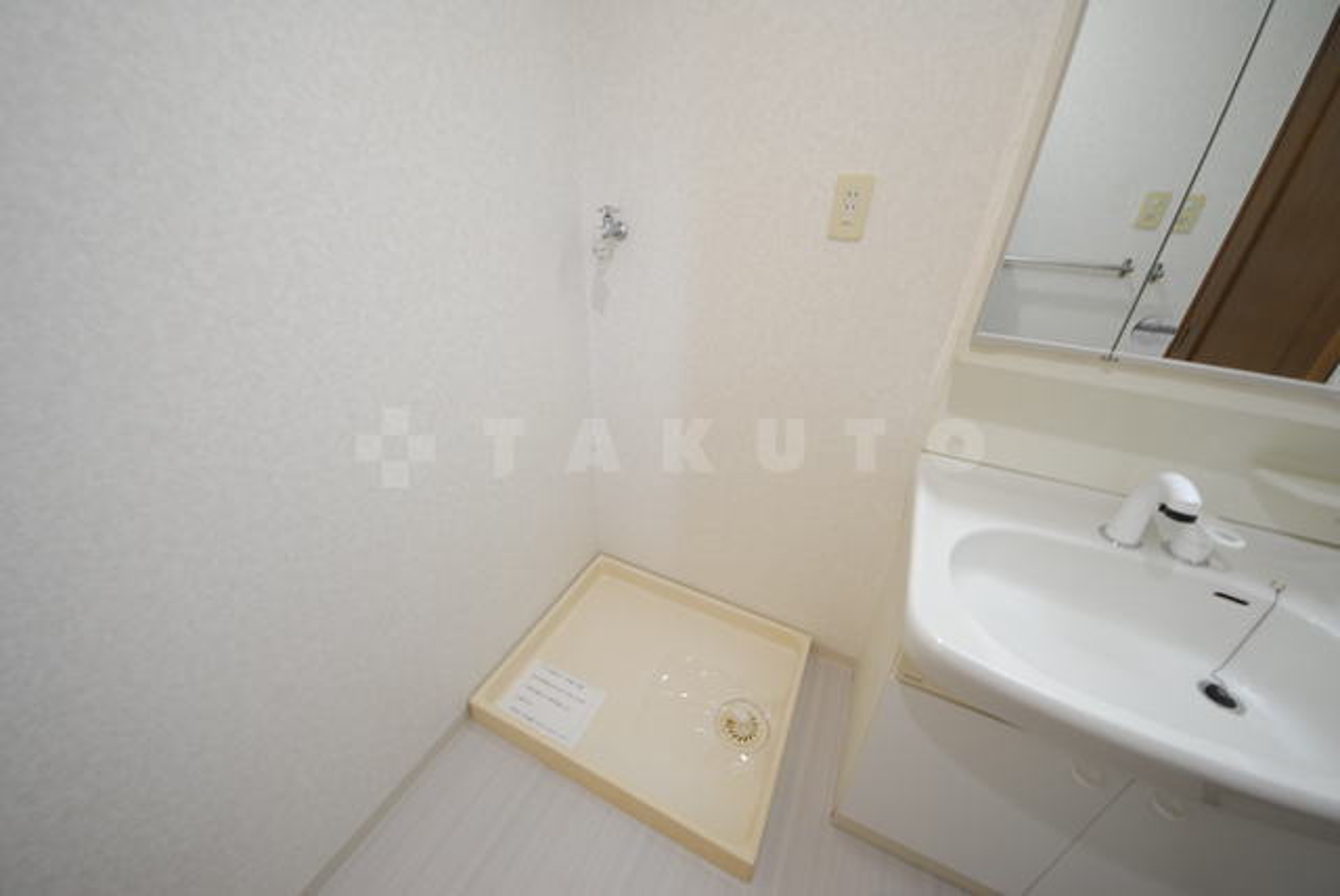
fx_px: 447
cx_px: 670
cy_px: 448
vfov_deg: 90.1
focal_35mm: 12
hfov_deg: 112.6
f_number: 4.5
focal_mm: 8
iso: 100
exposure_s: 1/4
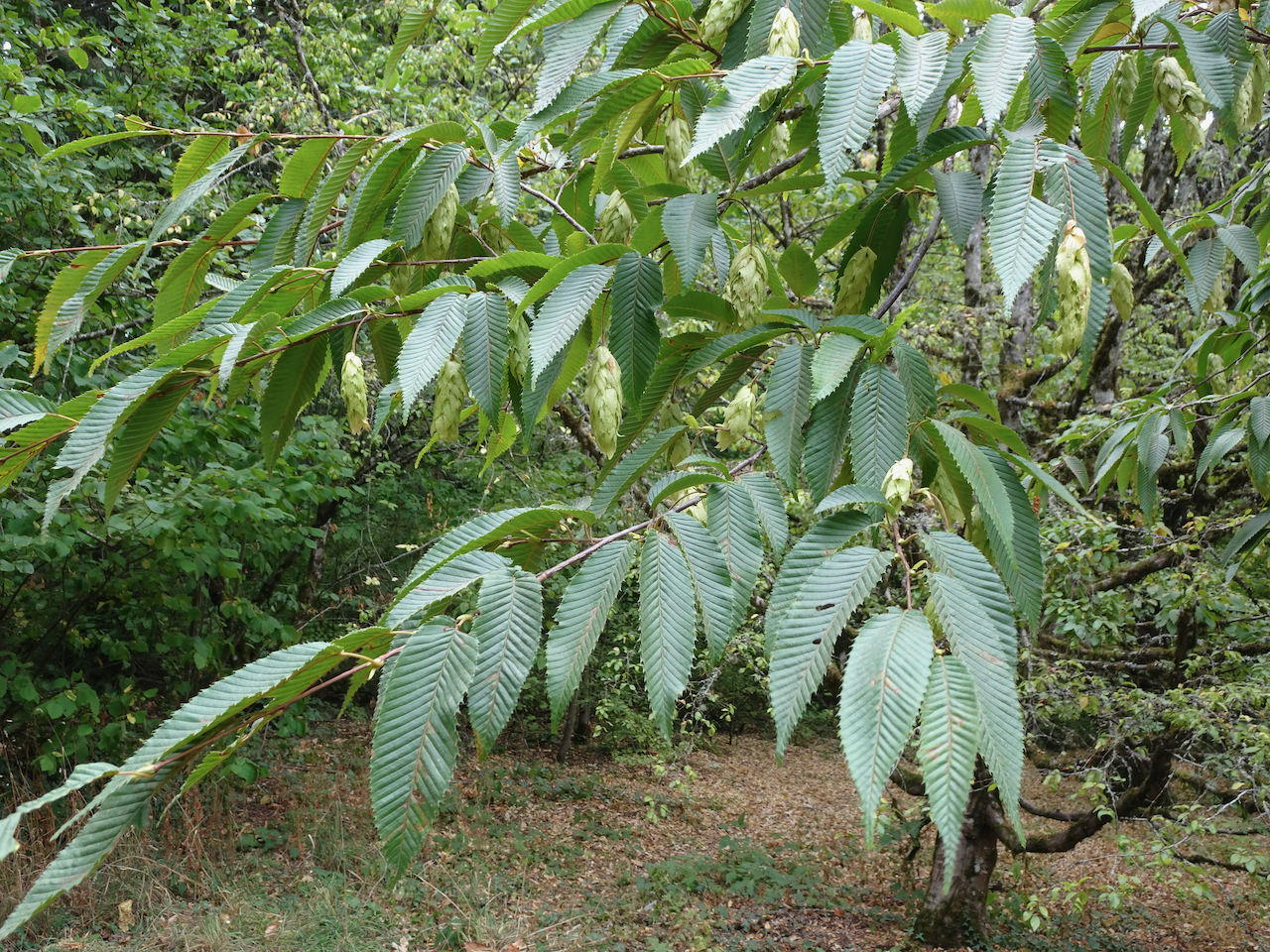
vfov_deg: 40.7
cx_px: 635
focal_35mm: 35
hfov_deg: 52.6
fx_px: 1284
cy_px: 476
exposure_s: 1/50
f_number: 4
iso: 80
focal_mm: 5.98
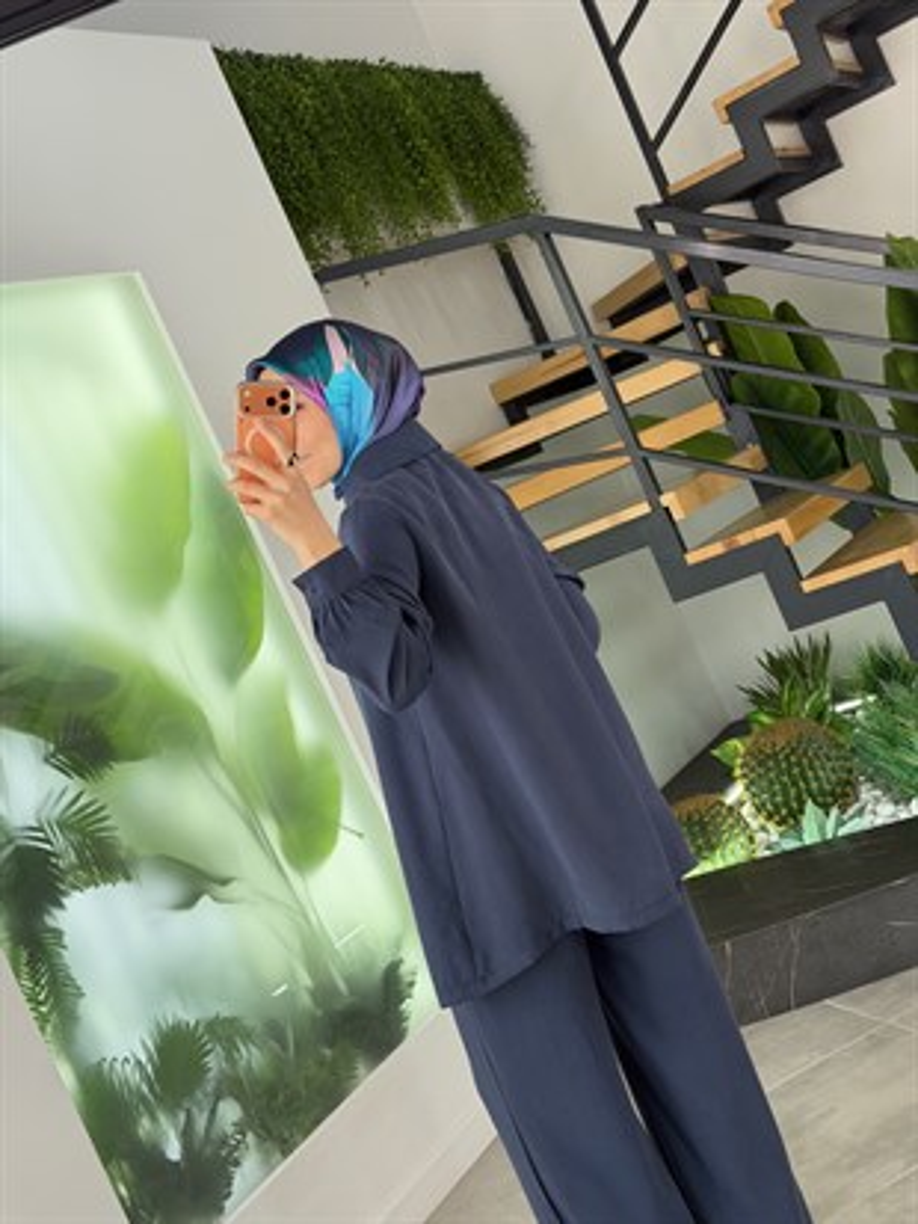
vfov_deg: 39.6
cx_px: 459
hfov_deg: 30.3
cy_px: 612
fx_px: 1696
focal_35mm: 48
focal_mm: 6.76
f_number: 1.78
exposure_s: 1/190
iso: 100
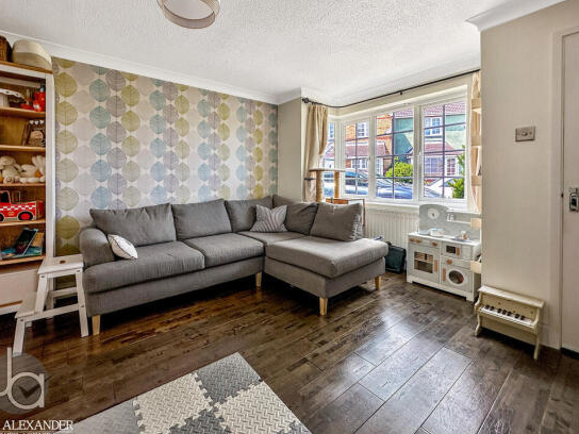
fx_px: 251
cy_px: 208
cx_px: 278
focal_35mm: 15
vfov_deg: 81.7
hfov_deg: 98.1
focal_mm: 2.22
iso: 40
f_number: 2.2
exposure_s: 1/170
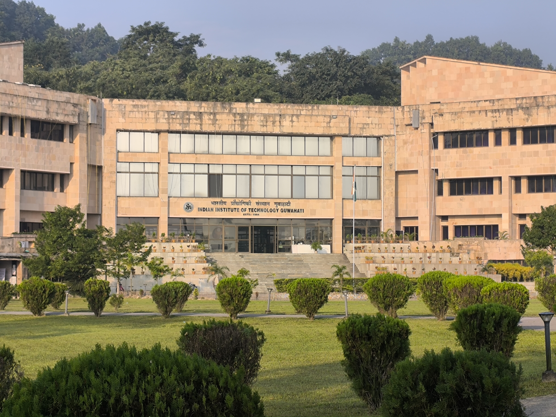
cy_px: 208
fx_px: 1494
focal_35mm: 93
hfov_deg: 21.1
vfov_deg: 15.9
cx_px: 278
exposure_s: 1/627
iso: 50
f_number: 1.65
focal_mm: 6.14
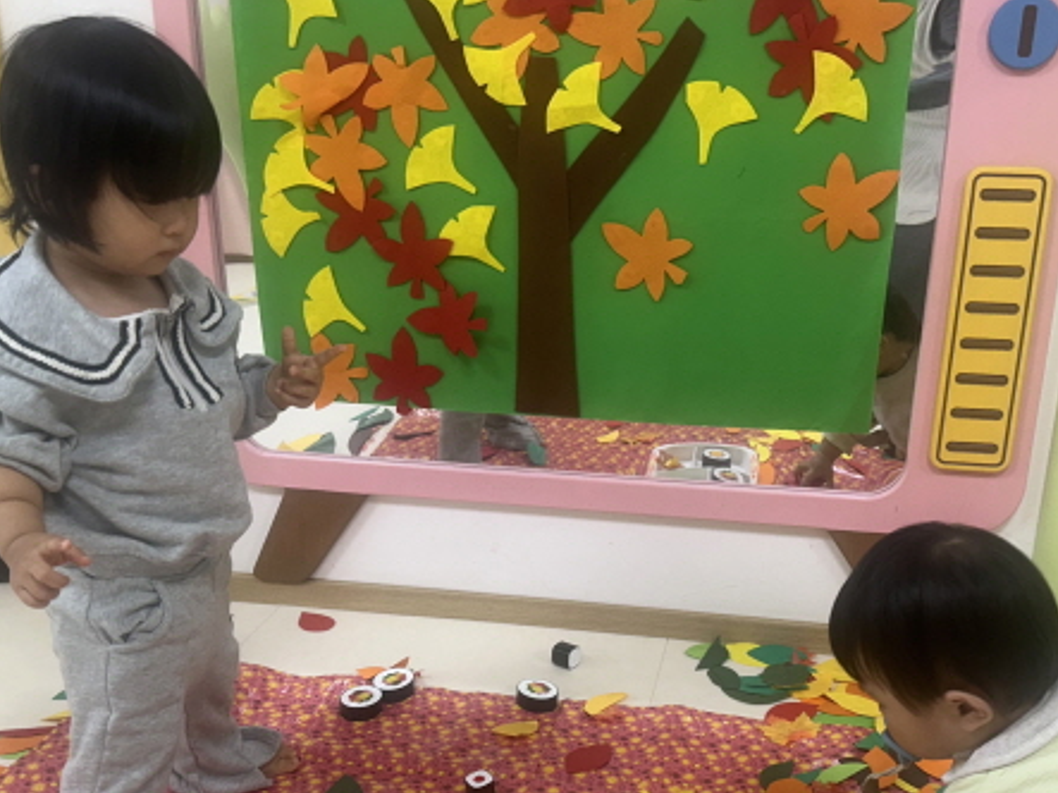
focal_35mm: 39
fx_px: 1192
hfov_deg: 47.8
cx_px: 588
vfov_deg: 36.3
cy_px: 557
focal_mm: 6.86
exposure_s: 1/120
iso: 125
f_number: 1.78
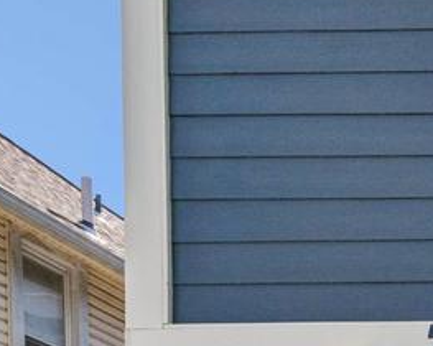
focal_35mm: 72
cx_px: 688
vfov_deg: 20.7
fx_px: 922
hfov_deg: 21.3
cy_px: 321
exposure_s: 1/1250
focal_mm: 14
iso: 400
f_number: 7.1
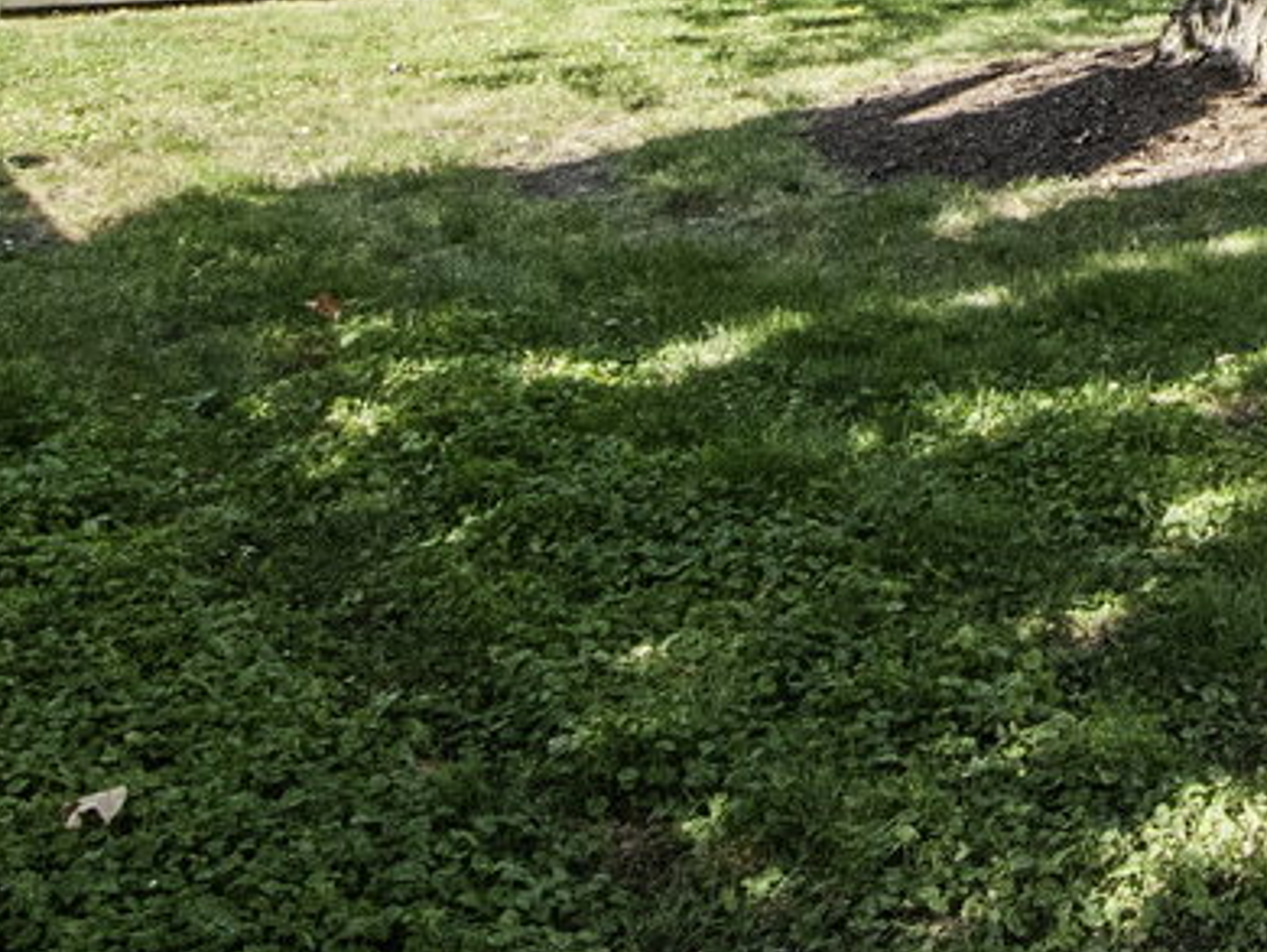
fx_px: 2197
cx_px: 1680
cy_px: -377
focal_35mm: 60
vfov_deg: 21.4
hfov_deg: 26.8
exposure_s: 1/320
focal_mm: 10
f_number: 9
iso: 640
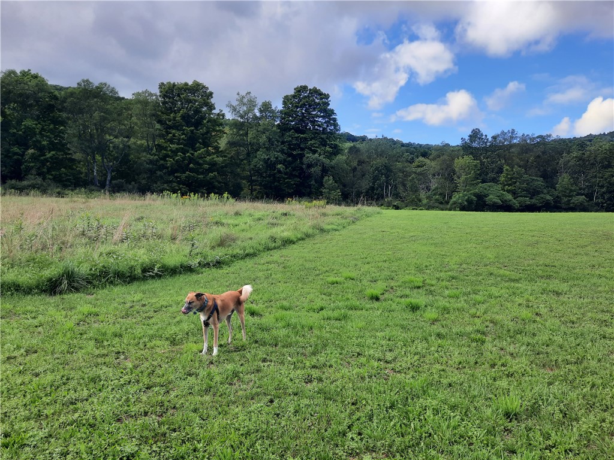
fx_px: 443
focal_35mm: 25
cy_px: 230
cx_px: 307
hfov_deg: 69.4
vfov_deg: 54.9
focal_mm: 4.6
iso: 32
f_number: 2
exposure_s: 1/453
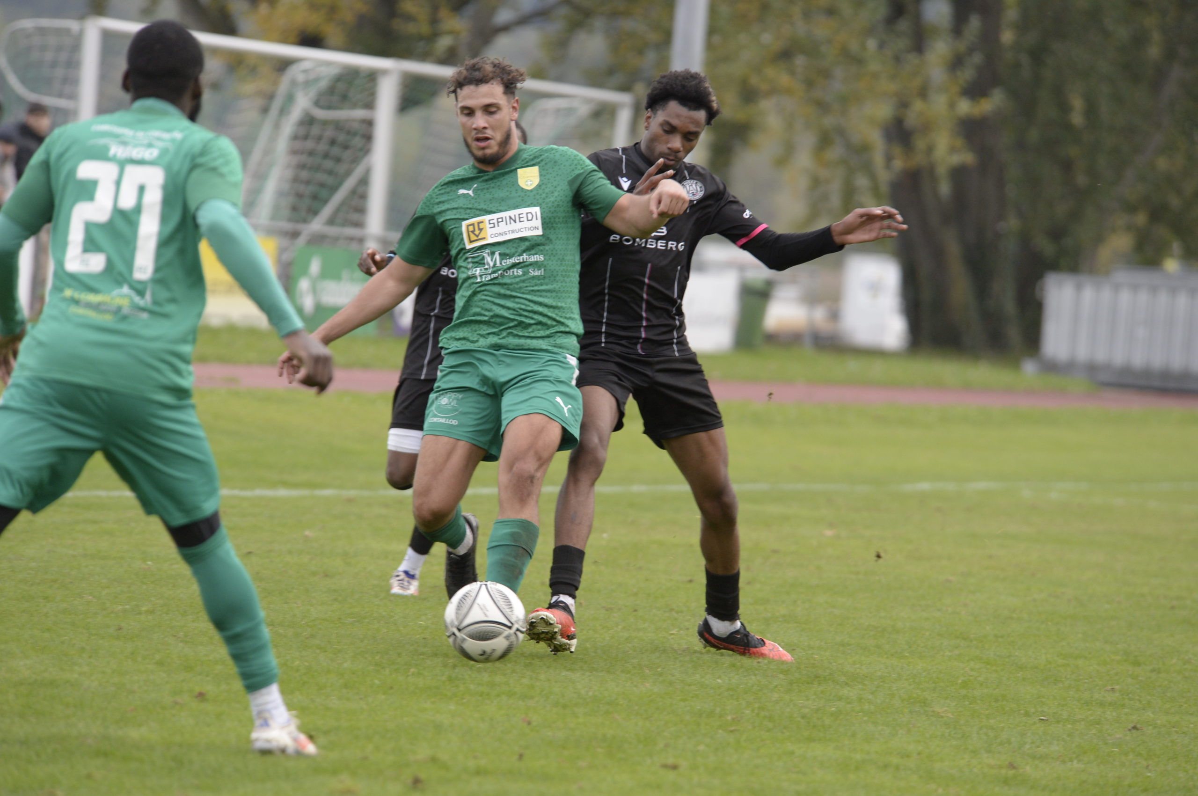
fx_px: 9308
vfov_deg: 4.9
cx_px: 599
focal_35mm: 280
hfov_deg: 7.4
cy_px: 398
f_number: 5.6
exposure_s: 1/640
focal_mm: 280
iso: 1400
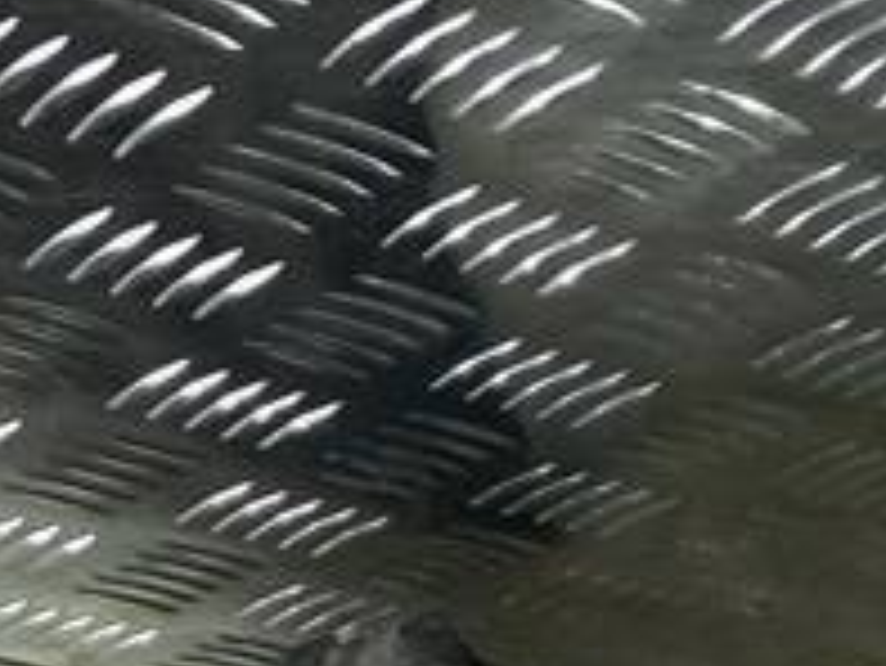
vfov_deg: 10.5
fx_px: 3329
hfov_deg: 14.9
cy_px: 1296
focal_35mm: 130
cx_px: 890
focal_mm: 4.6
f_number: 1.8
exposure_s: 1/50
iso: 50
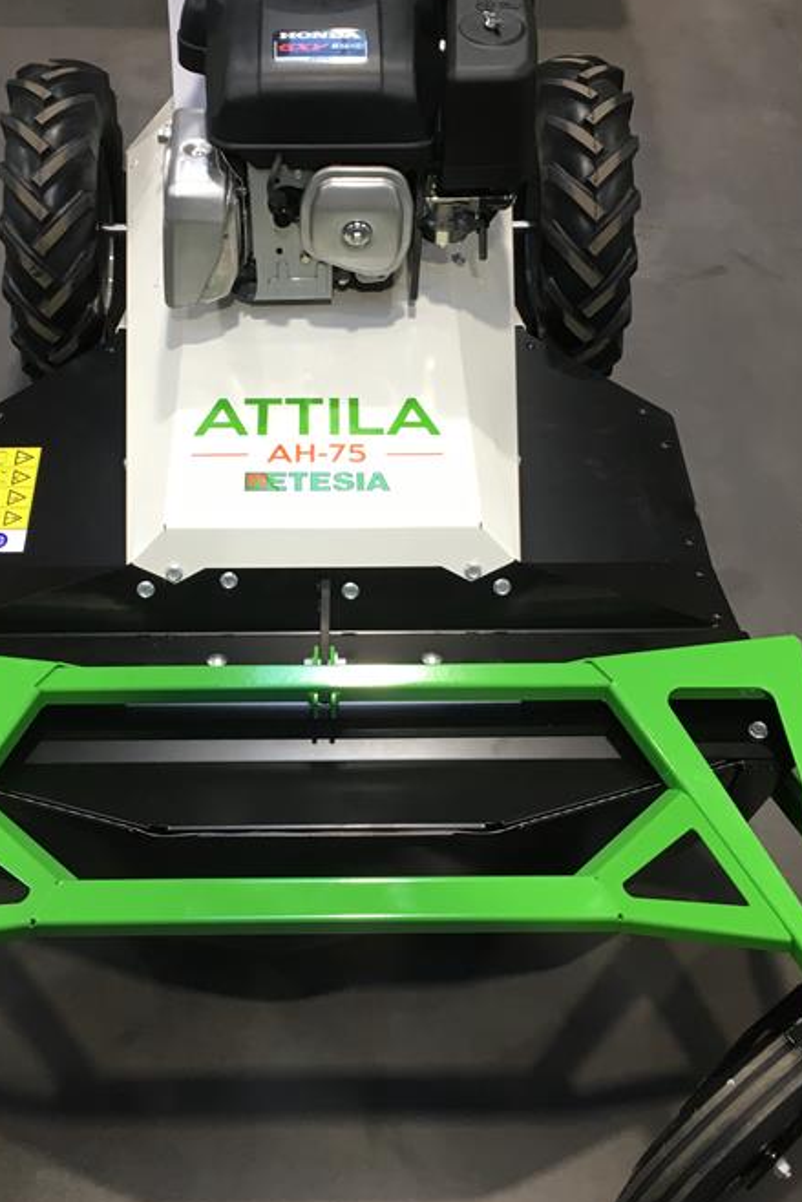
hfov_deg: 31.1
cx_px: 329
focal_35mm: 43
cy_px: 535
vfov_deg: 45.3
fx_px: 1436
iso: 64
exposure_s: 1/33
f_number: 2.2
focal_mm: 4.15
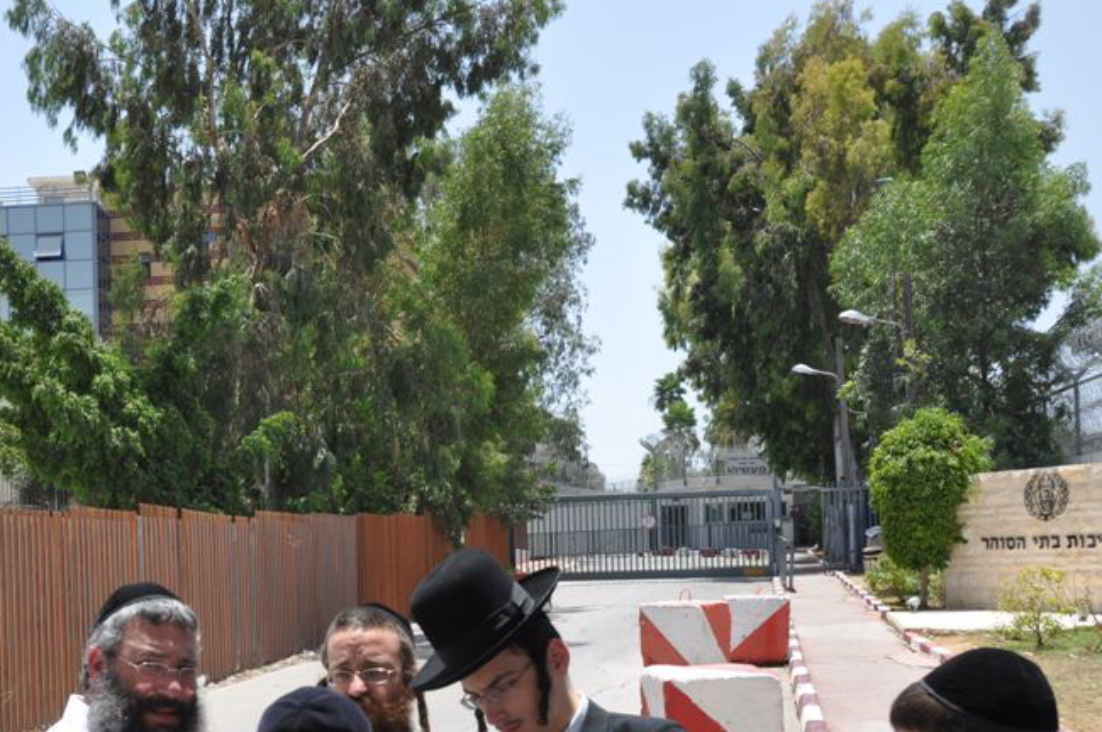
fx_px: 1590
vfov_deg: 25.6
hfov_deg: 37.5
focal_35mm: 52
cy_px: 551
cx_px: 317
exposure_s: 1/320
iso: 200
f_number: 9
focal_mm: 22
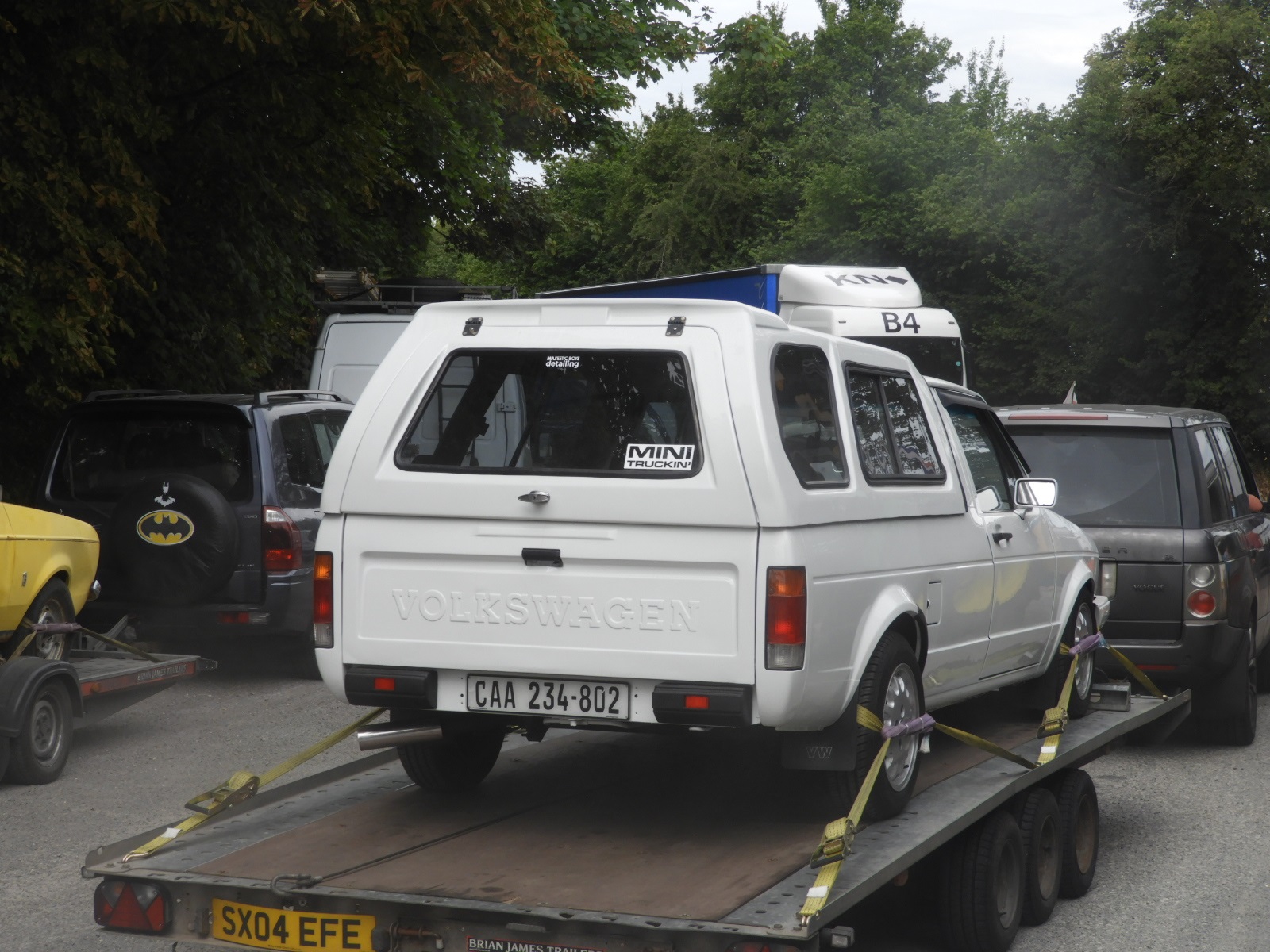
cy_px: 476
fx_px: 2568
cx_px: 635
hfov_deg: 27.8
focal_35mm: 70
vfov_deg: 21.0
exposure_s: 1/500
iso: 100
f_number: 4.5
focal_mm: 12.5
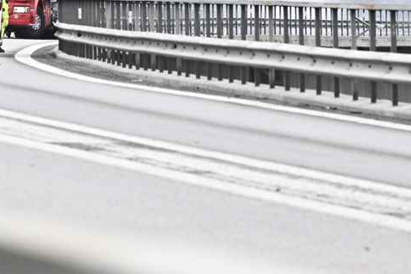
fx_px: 8123
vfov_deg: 1.9
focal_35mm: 712
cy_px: 18
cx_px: 100
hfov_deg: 2.9
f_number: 9
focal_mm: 250
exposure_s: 1/1600
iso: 2000
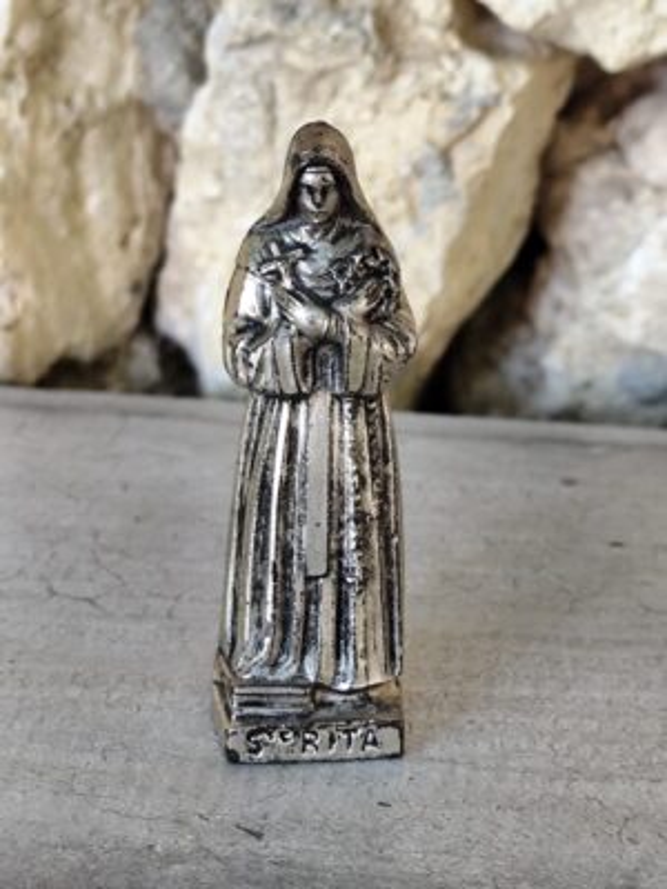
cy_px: 444
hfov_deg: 15.9
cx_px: 334
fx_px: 2389
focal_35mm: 93
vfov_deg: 21.1
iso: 320
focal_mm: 6.19
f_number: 1.65
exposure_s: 1/33.3
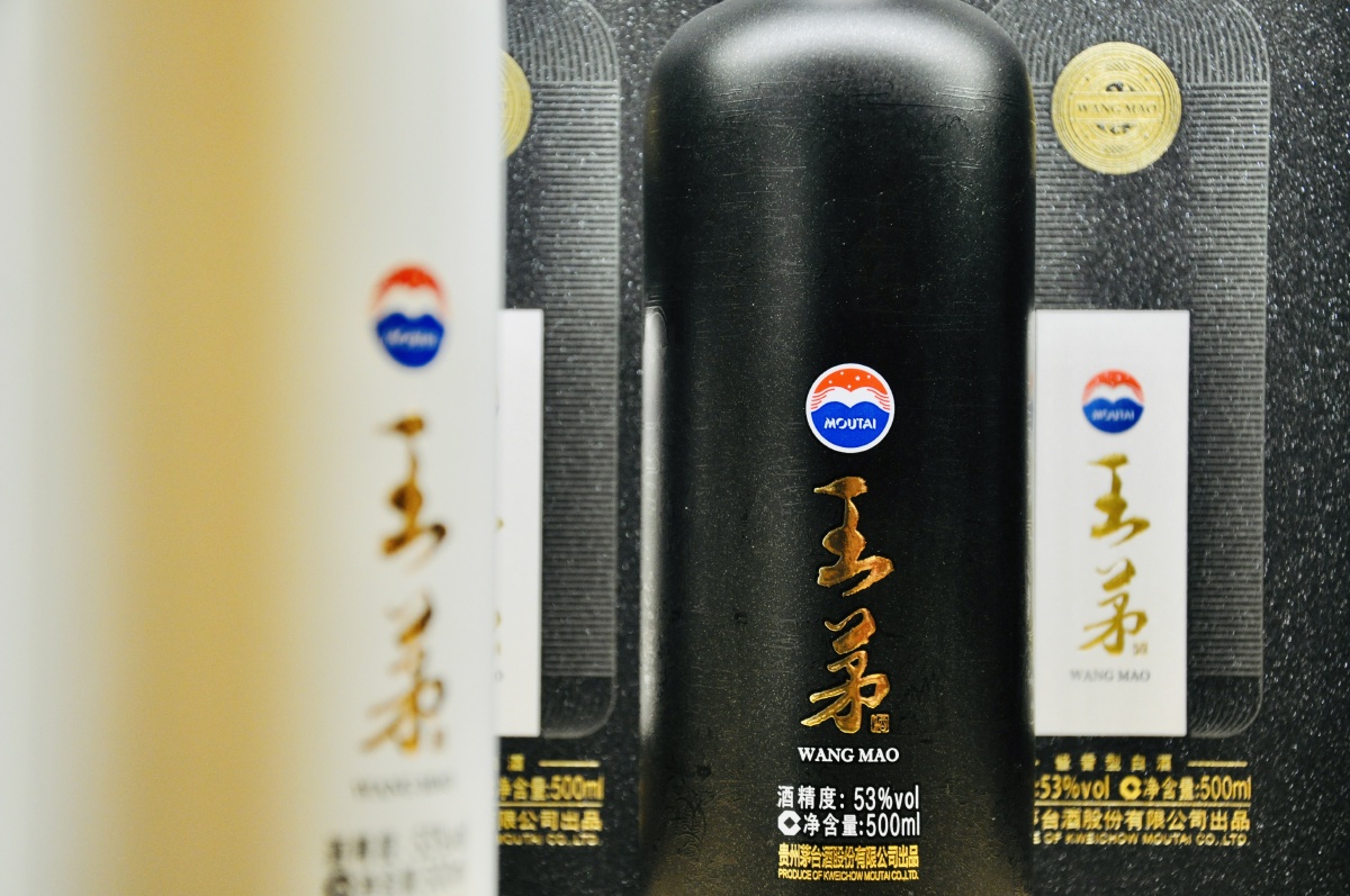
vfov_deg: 17.4
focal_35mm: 78
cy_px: 448
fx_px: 2921
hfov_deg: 26.0
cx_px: 675
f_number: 5
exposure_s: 1/30
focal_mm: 52
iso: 800
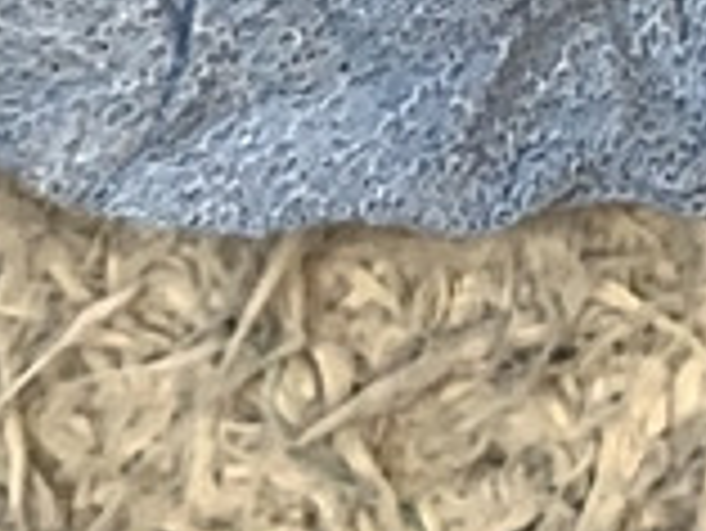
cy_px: -860
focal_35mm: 179
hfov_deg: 10.9
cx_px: 791
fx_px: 3654
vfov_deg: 7.6
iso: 40
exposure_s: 1/100
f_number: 1.8
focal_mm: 4.25
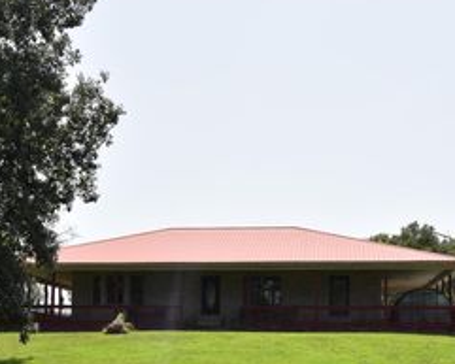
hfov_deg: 27.8
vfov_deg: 22.2
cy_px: 288
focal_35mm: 68
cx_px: 189
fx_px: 916
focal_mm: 35
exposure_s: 1/250
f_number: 8
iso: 125
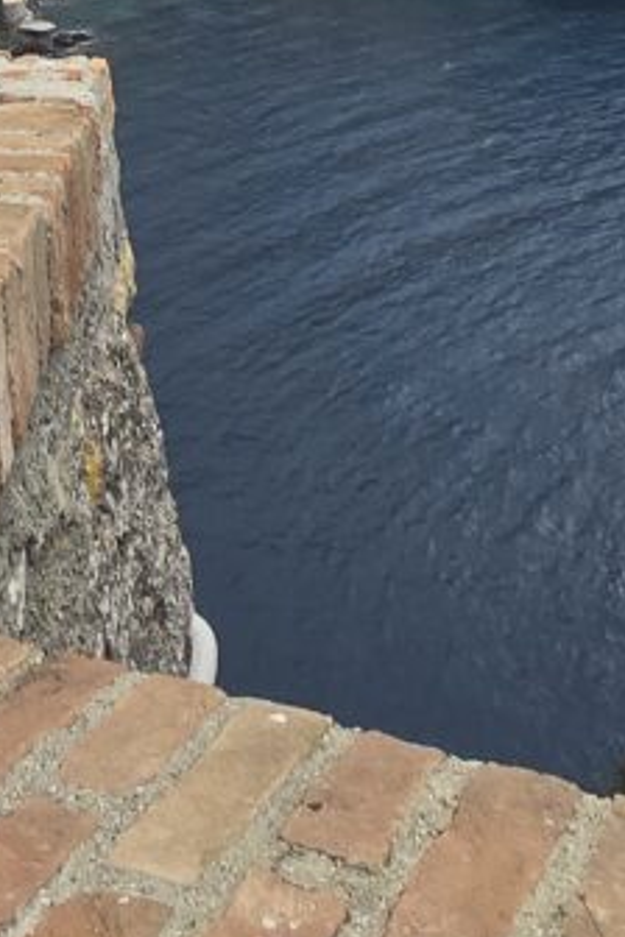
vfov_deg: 20.6
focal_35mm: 58
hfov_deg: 21.7
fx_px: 1510
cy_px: -834
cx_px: -120
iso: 25
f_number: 2.2
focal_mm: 1.7
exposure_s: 1/1093
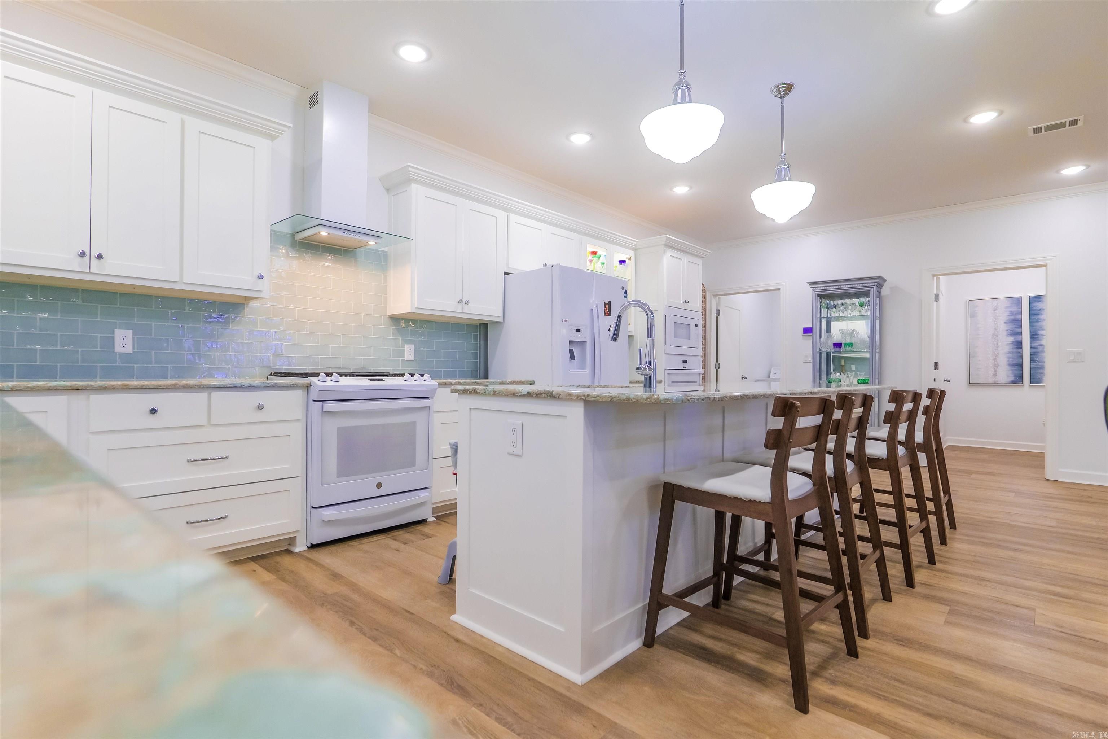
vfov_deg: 70.4
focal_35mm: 17
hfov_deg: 93.3
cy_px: 370
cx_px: 554
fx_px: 523
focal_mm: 17
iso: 1600
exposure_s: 1/160
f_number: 5
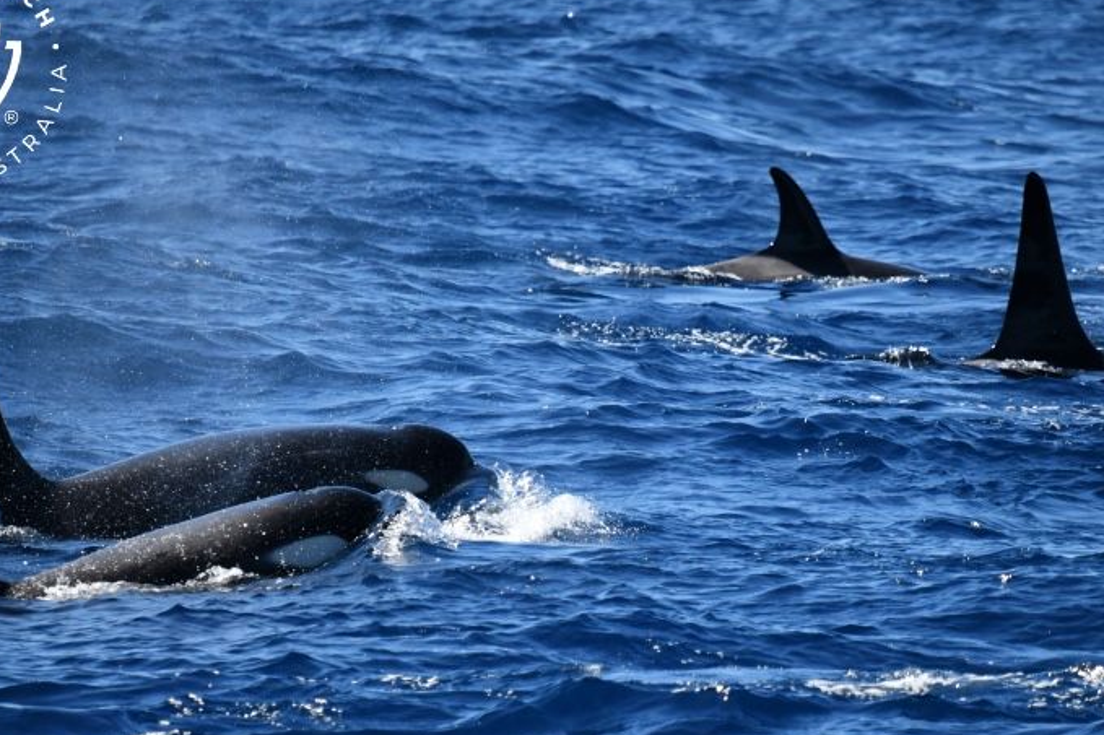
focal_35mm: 707
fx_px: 21670
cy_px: 383
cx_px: 481
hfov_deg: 2.9
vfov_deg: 1.9
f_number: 6.3
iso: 1800
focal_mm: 600
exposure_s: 1/8000
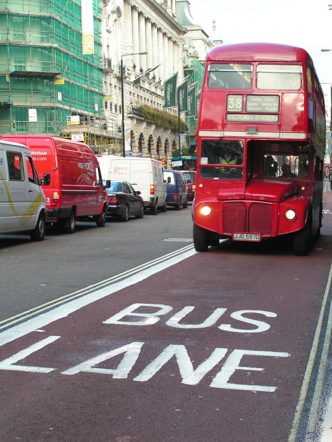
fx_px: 972
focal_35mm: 76
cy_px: 221
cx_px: 166
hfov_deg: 19.4
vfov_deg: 25.7
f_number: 3.2
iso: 200
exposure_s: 1/60
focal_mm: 12.7
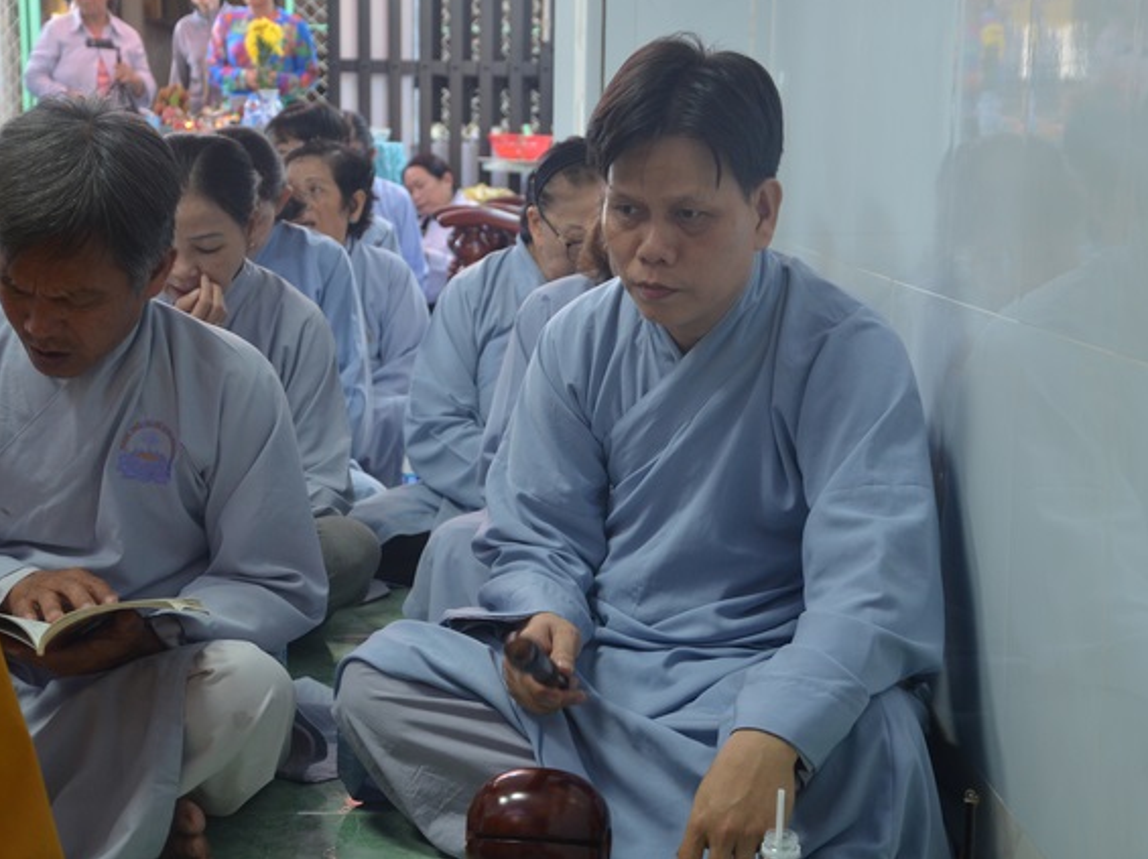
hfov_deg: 30.7
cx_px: 526
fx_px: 2088
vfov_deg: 23.3
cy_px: 423
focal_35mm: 63
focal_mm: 38
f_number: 4.5
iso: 800
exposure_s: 1/60
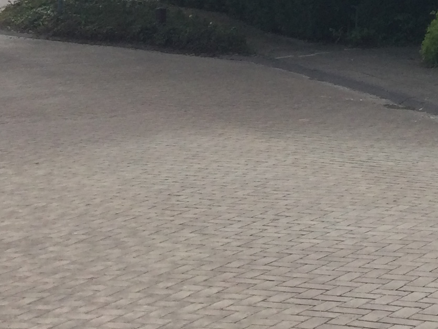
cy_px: -181
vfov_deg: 11.7
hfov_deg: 15.6
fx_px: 1531
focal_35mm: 121
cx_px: 532
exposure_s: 1/679
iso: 25
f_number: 2.4
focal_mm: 3.3
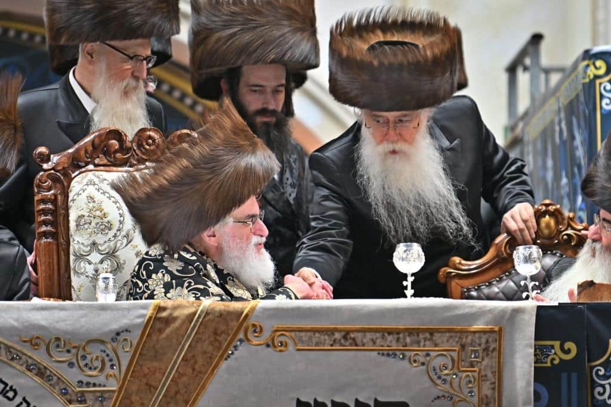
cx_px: 306
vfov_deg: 4.6
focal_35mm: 300
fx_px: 5092
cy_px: 204
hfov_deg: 6.9
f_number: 2.8
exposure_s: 1/640
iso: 640
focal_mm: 200
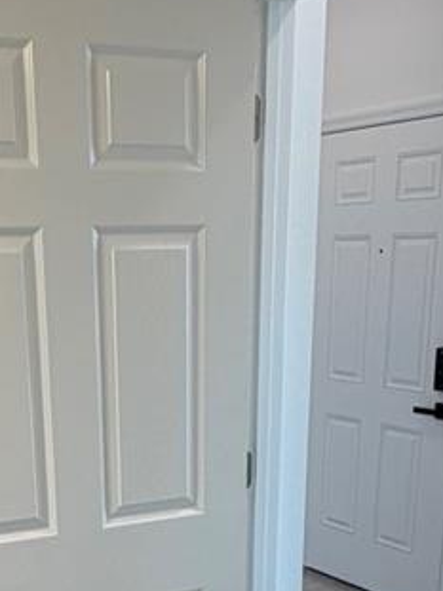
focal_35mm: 54
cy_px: 564
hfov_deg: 26.8
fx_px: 922
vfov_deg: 33.1
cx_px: 141
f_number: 2.2
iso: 125
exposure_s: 1/120
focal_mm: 2.22
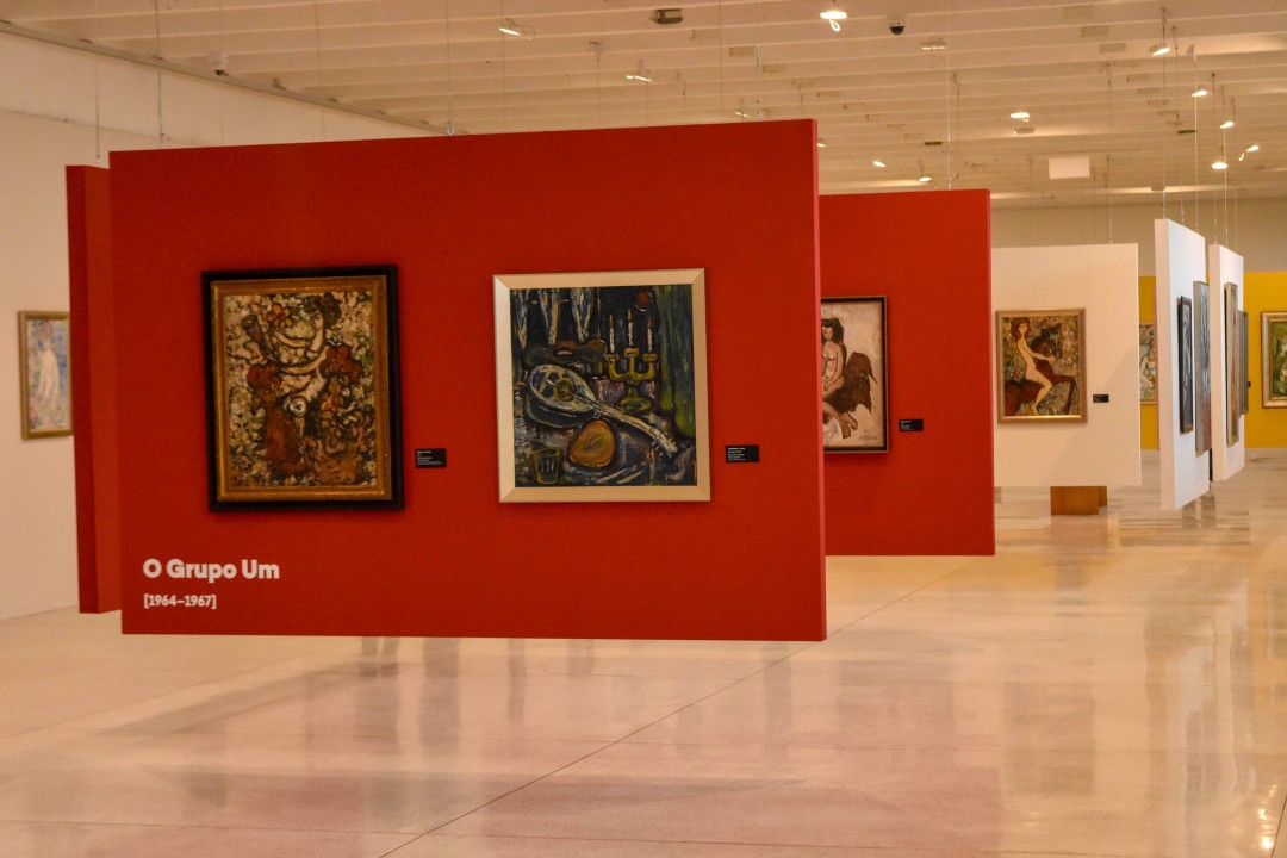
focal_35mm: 72
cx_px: 644
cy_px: 429
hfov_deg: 28.1
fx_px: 2574
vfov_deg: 18.9
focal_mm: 48
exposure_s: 1/500
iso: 3200
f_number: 5.3
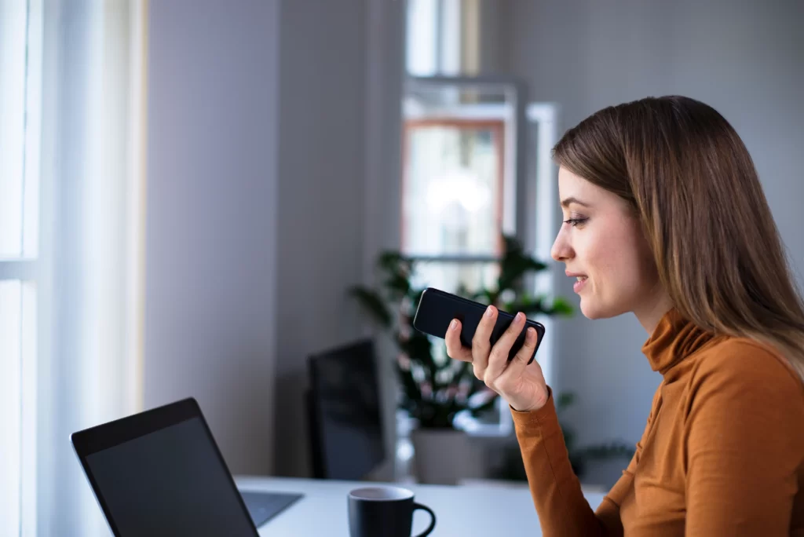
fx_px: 1117
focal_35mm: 50
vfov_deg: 27.0
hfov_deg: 39.6
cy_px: 268
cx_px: 402
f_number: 2.2
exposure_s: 1/200
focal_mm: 50
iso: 100
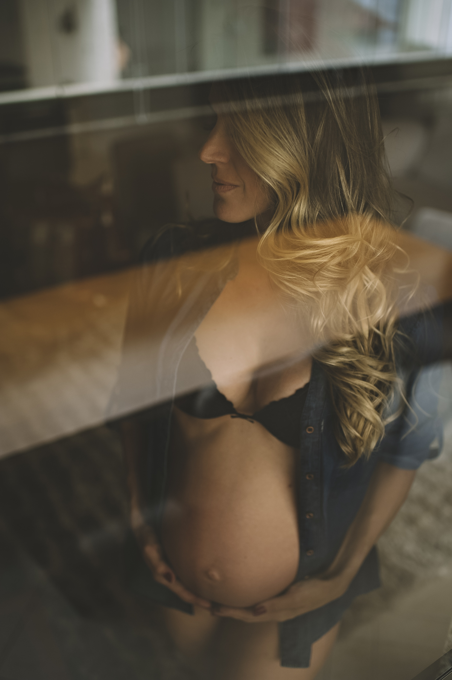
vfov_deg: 54.5
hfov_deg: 37.8
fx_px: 660
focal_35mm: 35
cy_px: 340
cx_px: 226
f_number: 2
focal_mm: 35
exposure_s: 1/250
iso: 250
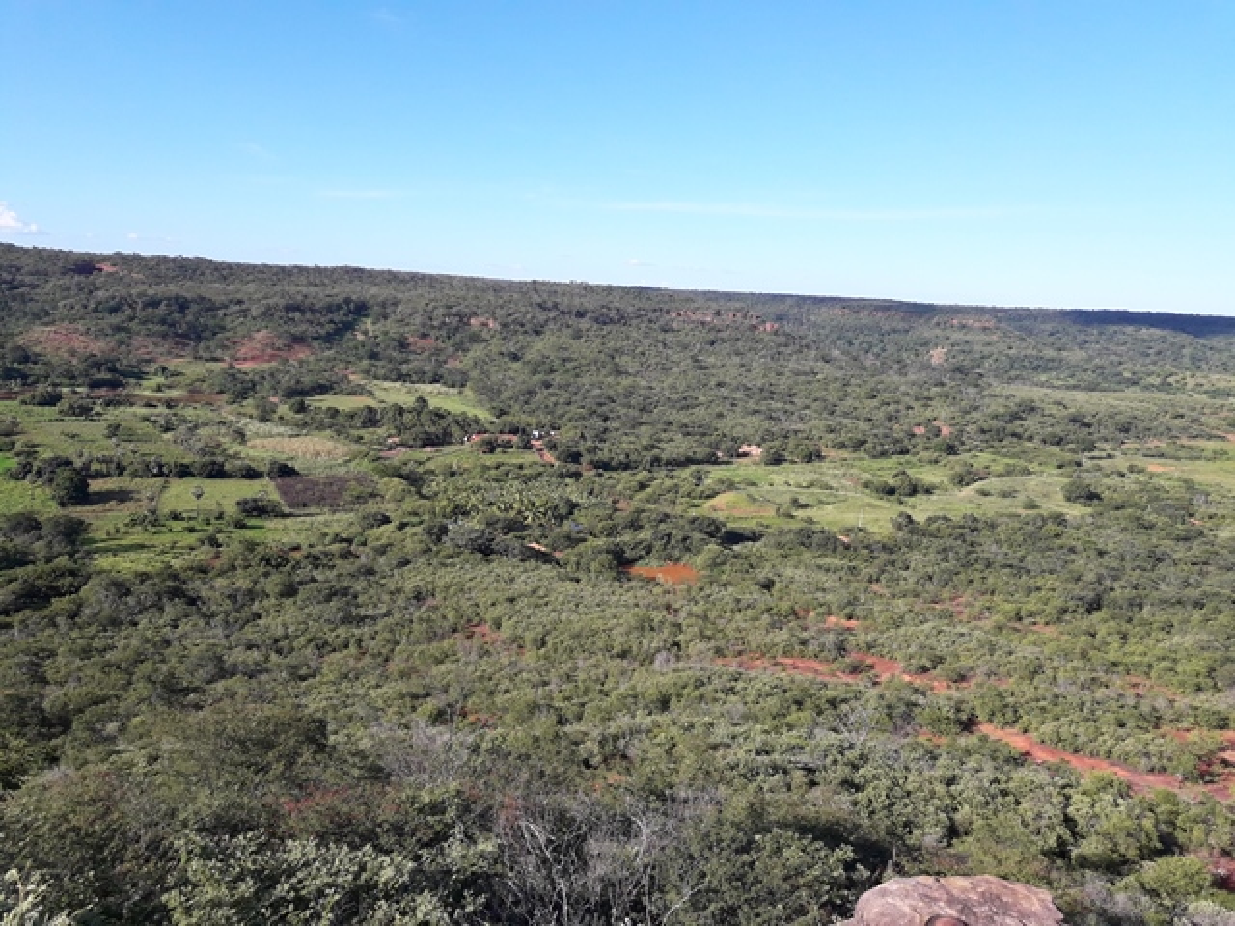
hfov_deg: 63.4
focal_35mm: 28
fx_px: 999
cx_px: 618
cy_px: 463
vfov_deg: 49.7
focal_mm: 3.7
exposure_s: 1/984
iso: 40
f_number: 1.9
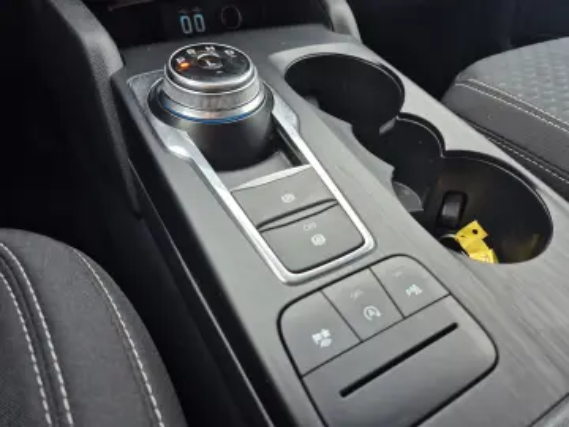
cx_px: 284
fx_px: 378
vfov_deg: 58.9
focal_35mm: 23
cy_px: 214
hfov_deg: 73.9
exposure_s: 1/62
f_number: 1.8
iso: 250
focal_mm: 5.4
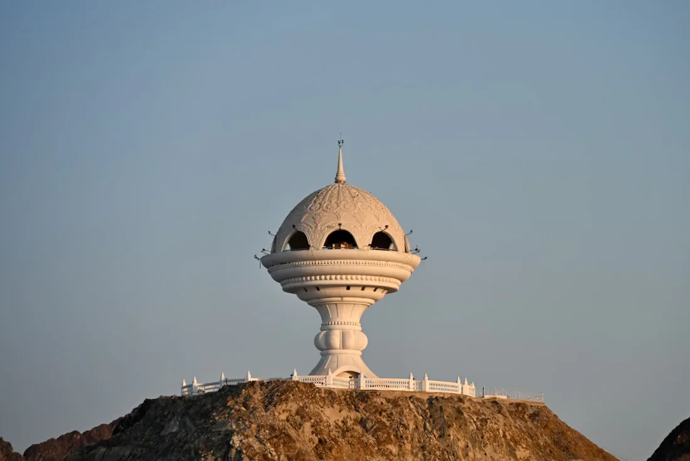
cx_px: 345
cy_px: 230
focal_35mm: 195
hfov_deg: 10.5
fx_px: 3738
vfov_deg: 7.0
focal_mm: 195
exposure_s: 1/320
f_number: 6.3
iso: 100
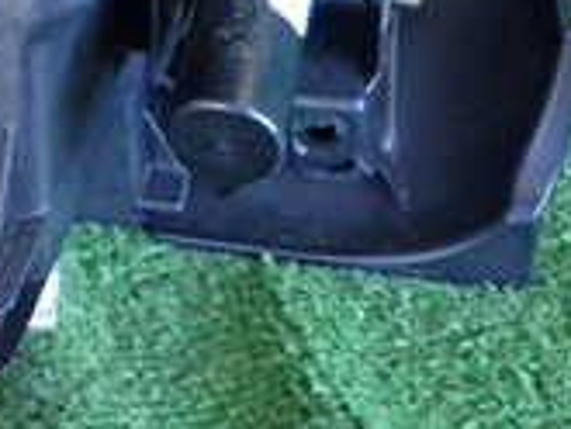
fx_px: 1502
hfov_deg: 18.9
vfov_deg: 15.1
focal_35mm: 91
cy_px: -201
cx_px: -287
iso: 400
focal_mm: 4.5
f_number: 2
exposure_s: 1/125
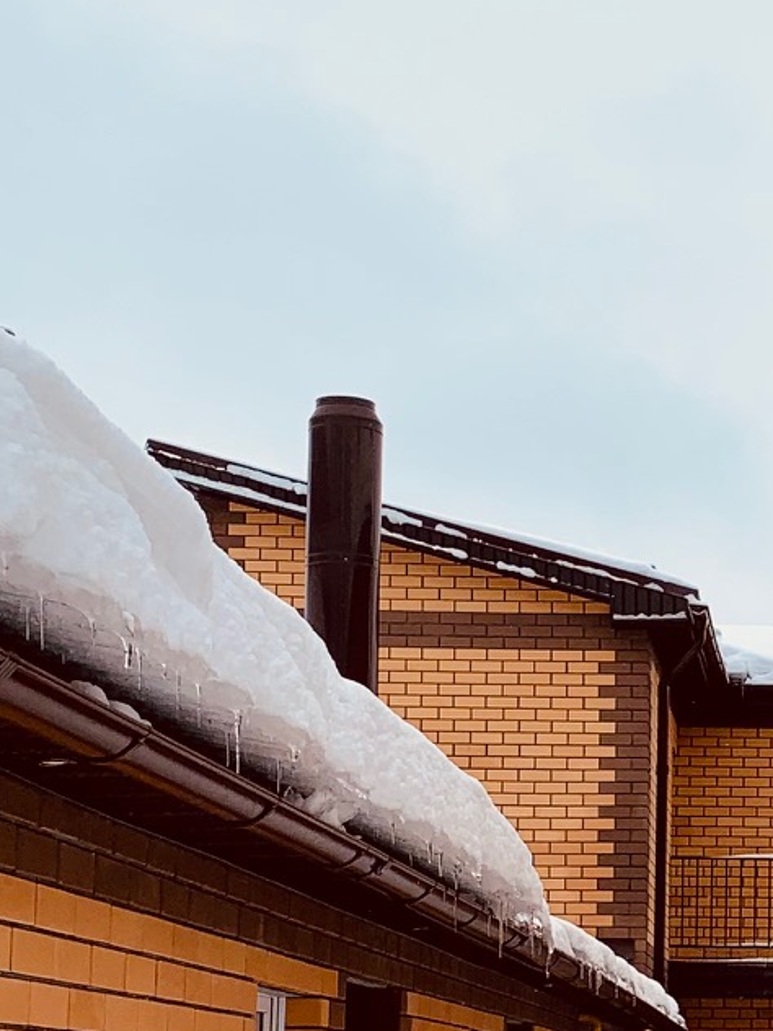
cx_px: 881
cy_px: 897
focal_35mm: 83
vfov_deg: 23.0
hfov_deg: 17.1
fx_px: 2471
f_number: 1.8
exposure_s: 1/954
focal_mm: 4.25
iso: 25
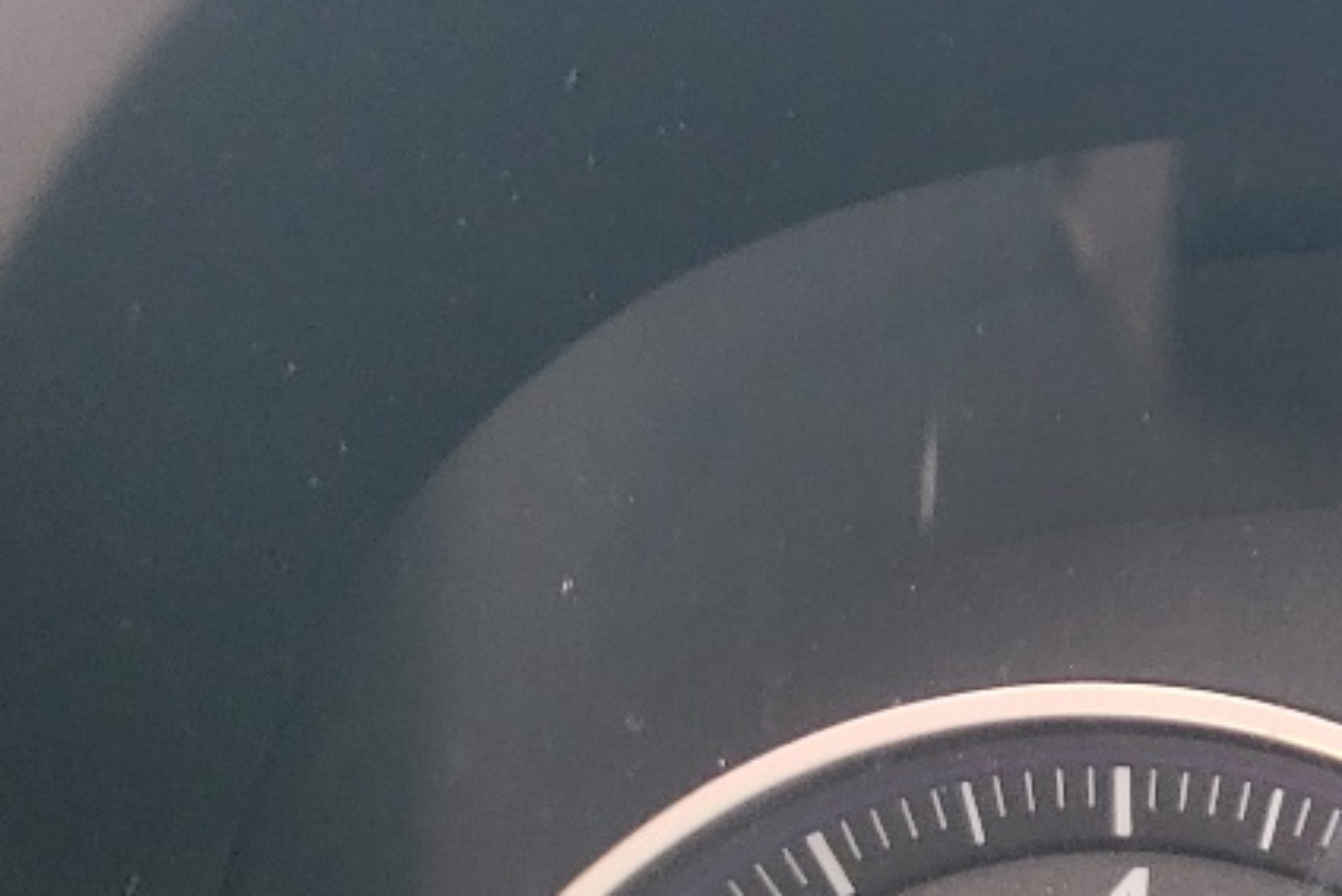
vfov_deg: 13.4
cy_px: 697
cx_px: 2358
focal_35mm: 102
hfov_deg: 16.8
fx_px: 3803
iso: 50
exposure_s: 1/167
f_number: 1.5
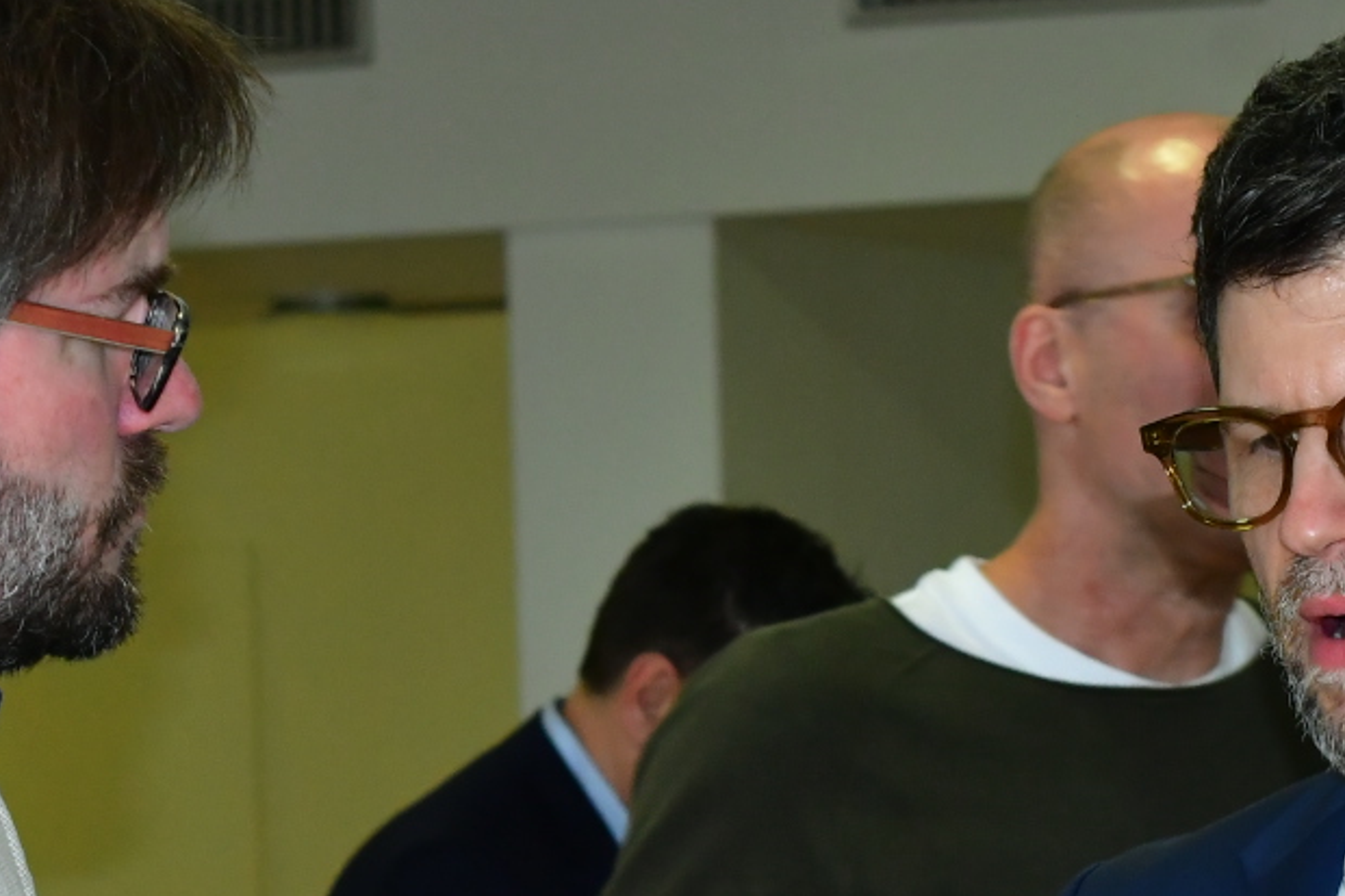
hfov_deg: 10.5
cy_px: 994
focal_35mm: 196
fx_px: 7320
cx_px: 612
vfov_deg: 7.0
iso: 1600
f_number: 6.3
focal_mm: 50
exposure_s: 1/125
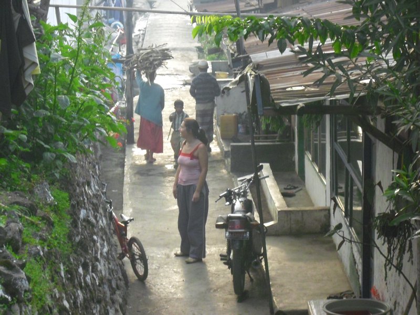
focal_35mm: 113
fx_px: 1371
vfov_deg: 13.1
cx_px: 210
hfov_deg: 17.4
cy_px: 158
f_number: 5.2
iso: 400
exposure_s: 1/100
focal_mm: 18.6
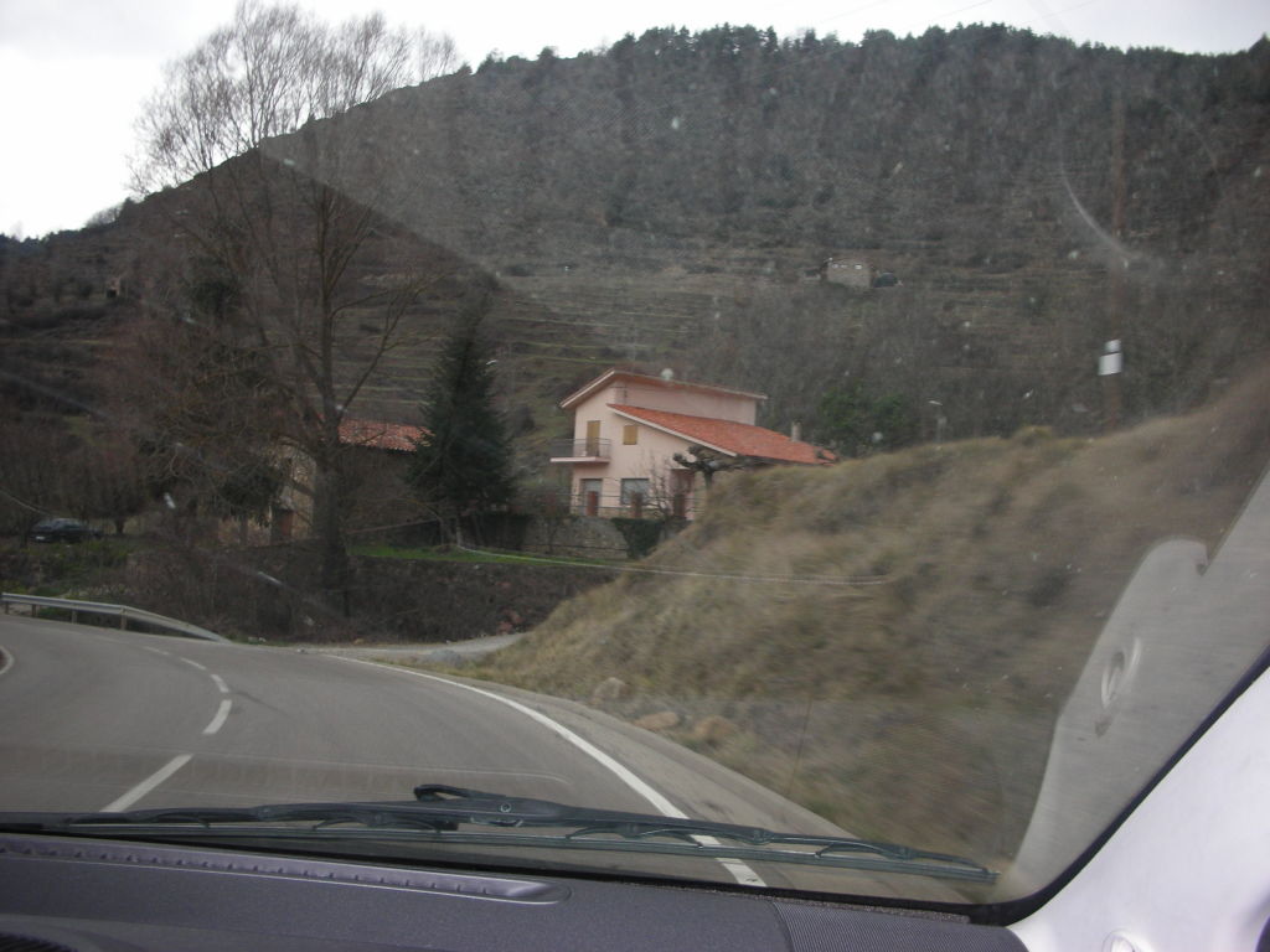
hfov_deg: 52.6
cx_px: 635
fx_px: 1284
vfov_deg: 40.7
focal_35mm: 35
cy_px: 476
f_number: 3
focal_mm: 5.8
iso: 81
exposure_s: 1/60.1
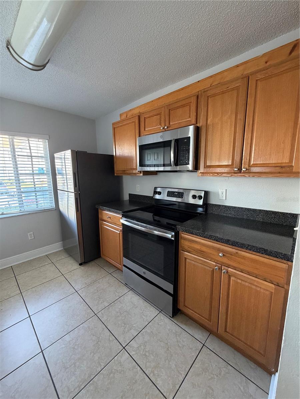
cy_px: 200
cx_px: 150
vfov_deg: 102.1
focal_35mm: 14
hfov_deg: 85.7
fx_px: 162
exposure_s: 1/80
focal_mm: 2.22
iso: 320
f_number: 2.2
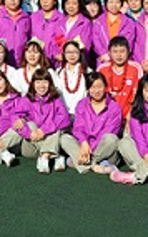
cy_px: -12
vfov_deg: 20.4
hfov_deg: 12.3
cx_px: -111
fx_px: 631
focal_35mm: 98
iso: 100
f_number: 9
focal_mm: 18
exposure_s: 1/320
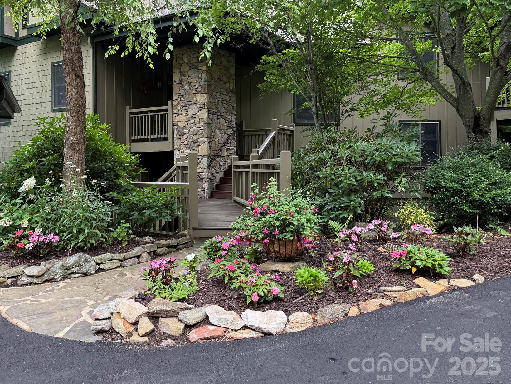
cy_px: 152
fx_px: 443
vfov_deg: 46.5
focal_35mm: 30
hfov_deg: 59.5
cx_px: 205
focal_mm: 6.76
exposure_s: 1/121
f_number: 1.78
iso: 100
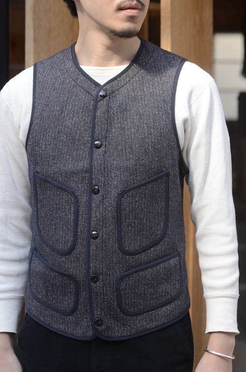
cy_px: 186
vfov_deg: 16.1
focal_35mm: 128
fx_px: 1312
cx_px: 123
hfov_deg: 10.7
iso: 125
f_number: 3.2
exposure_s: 1/80
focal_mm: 85
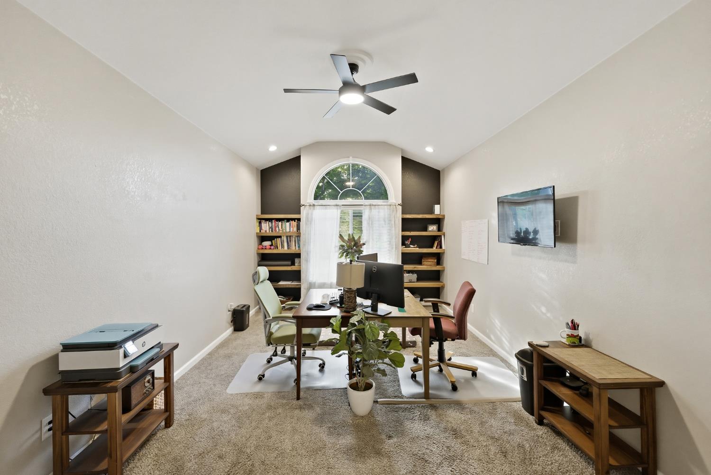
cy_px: 238
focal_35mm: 14
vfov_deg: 81.3
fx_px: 277
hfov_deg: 104.2
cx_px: 356
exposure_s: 1/160
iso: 2500
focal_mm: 14
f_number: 2.8
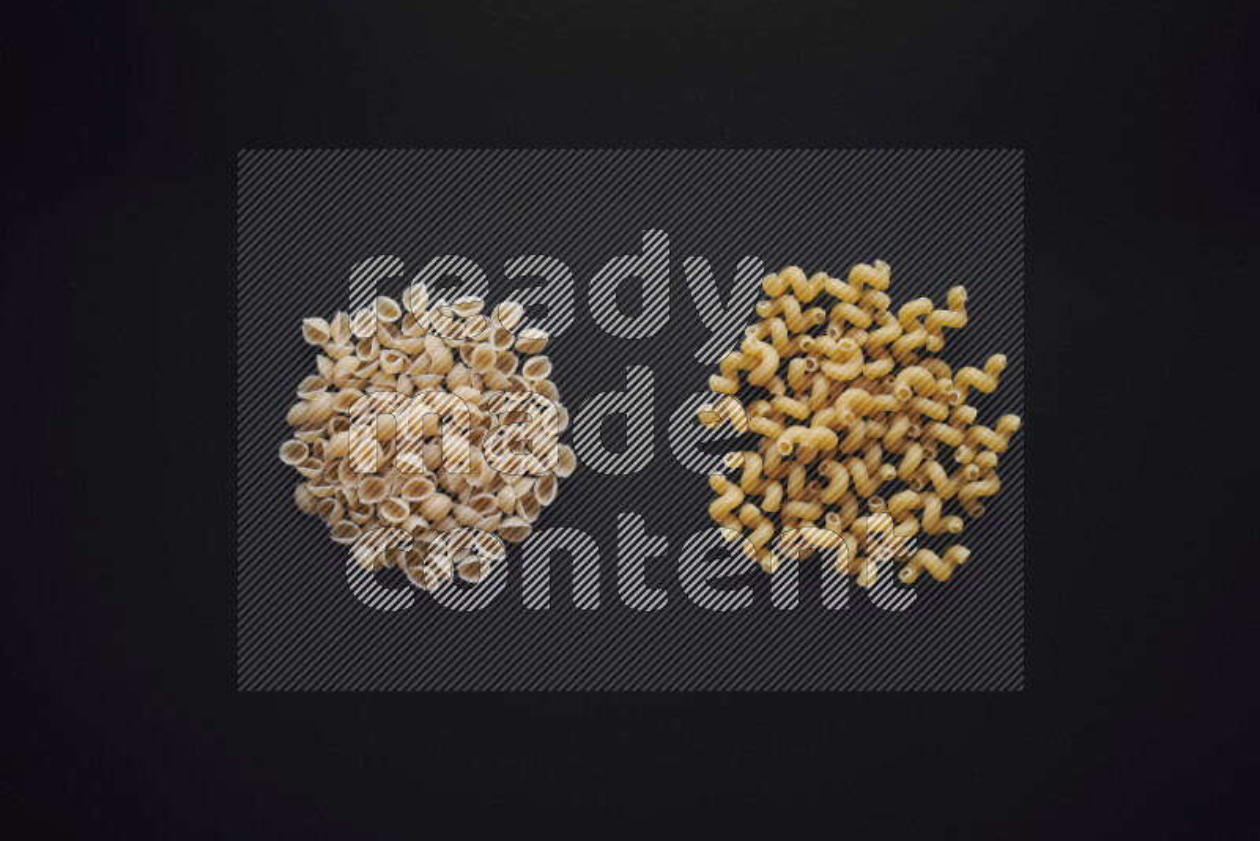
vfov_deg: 27.0
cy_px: 420
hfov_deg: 39.6
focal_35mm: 50
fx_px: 1751
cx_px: 630
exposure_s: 1/100
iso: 100
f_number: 8
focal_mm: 50
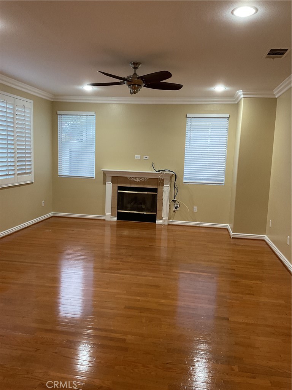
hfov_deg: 48.2
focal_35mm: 29
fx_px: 326
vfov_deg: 61.7
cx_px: 146
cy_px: 195
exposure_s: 1/60
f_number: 1.8
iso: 125
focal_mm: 3
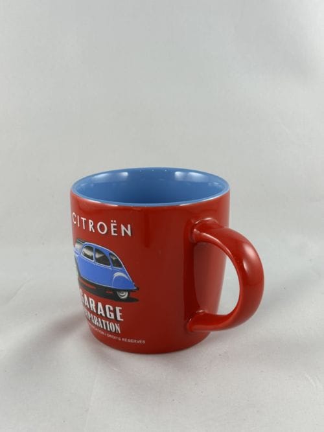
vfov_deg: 39.7
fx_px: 599
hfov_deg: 30.3
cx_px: 162
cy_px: 216
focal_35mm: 48
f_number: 1.78
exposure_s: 1/100
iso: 64
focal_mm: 6.86
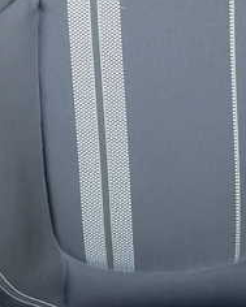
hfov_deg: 24.6
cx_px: 117
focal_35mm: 62
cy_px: 59
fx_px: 564
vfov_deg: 29.7
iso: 200
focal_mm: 4.5
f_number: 2
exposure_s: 1/40
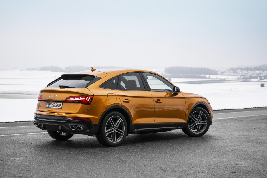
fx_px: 519
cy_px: 89
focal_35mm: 70
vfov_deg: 19.5
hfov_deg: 28.8
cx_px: 134
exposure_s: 1/320
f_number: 2.8
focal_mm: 70
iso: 160
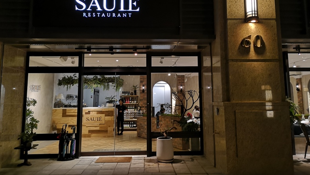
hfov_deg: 64.3
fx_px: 247
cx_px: 156
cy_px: 71
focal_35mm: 30
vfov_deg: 38.8
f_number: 1.8
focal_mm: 3.95
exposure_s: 1/33.3
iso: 400
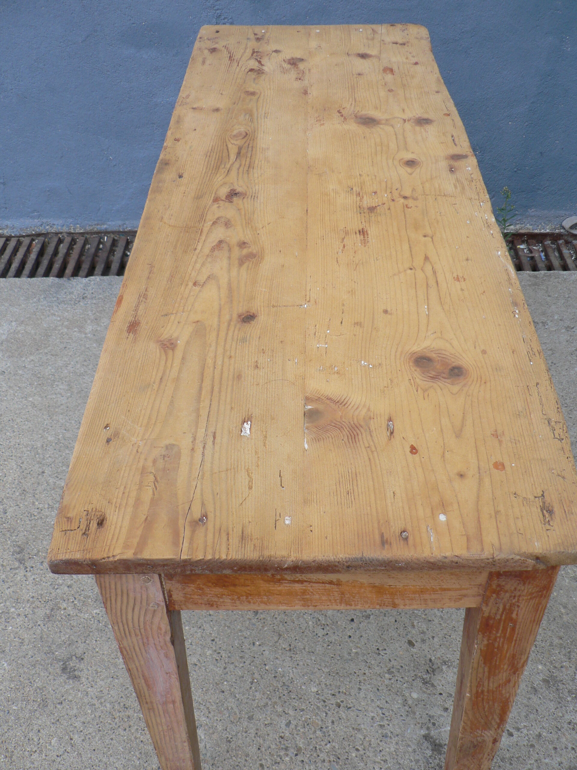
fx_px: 800
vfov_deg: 51.4
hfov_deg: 39.7
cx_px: 288
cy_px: 385
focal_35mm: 36
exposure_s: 1/80
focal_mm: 6
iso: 80
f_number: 2.8
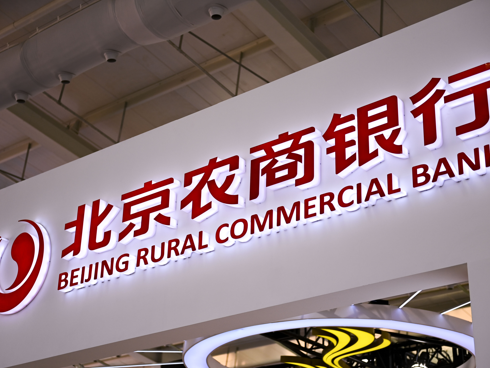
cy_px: 195
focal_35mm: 67
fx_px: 948
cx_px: 237
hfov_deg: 29.0
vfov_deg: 21.9
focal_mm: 58
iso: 500
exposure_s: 1/800
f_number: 2.8
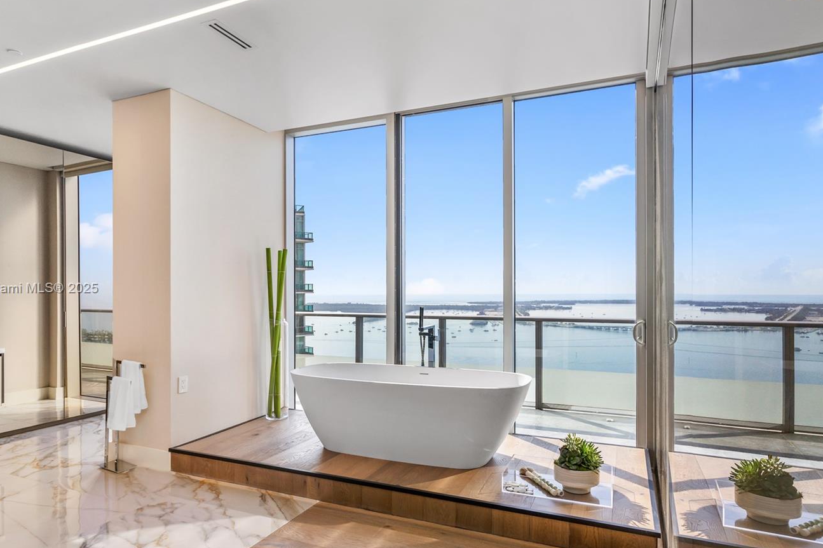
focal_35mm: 21
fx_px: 480
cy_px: 289
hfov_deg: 81.2
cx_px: 403
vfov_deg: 59.4
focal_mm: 17
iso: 320
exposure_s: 1/80
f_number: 8
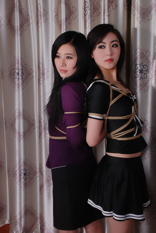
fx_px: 272
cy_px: 116
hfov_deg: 32.0
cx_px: 78
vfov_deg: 46.3
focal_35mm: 42
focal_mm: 28
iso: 100
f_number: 10
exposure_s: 1/8
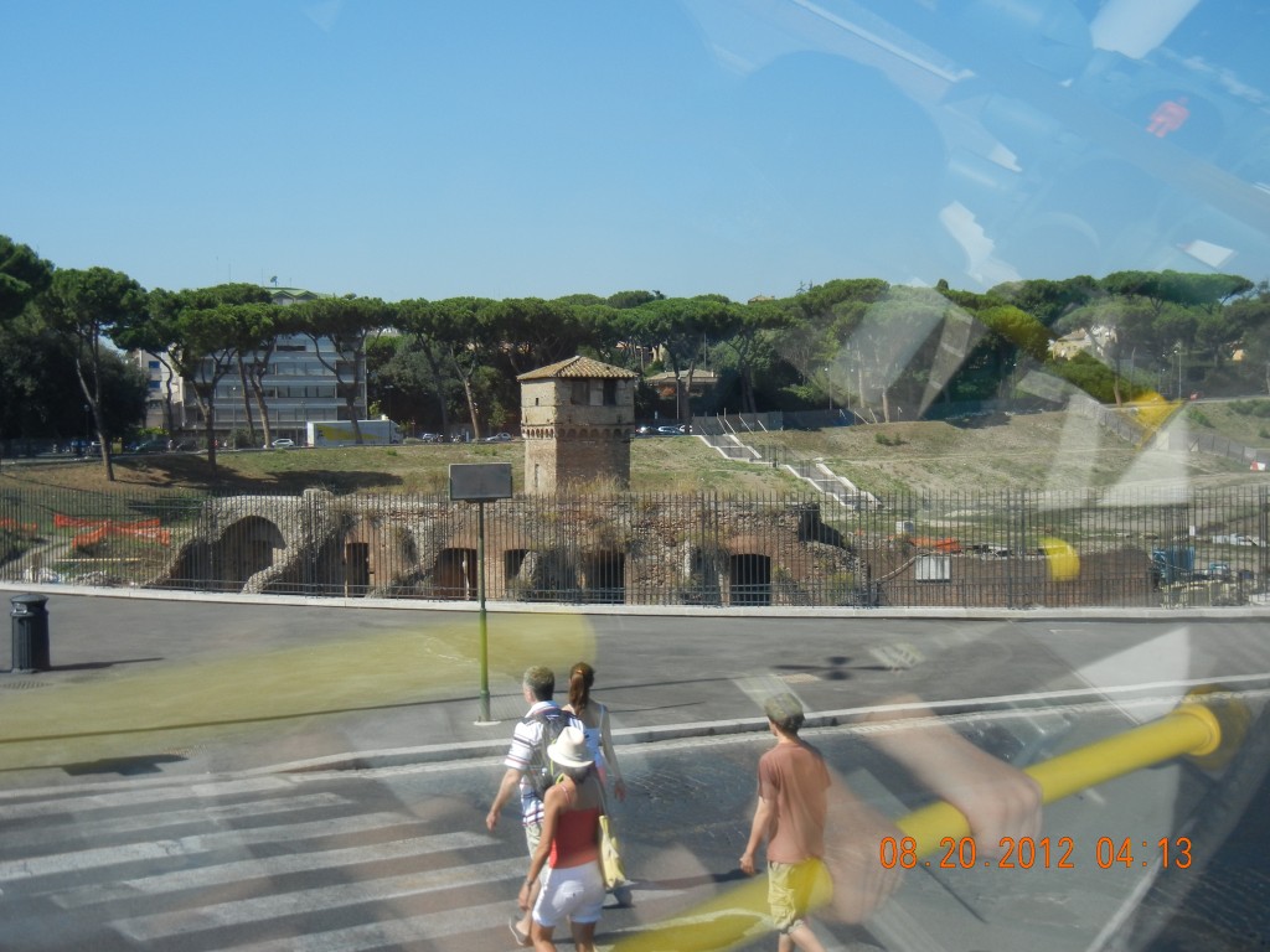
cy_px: 476
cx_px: 635
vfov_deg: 36.8
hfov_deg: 47.9
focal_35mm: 39
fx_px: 1431
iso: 160
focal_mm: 7.1
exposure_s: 1/290
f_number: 7.4
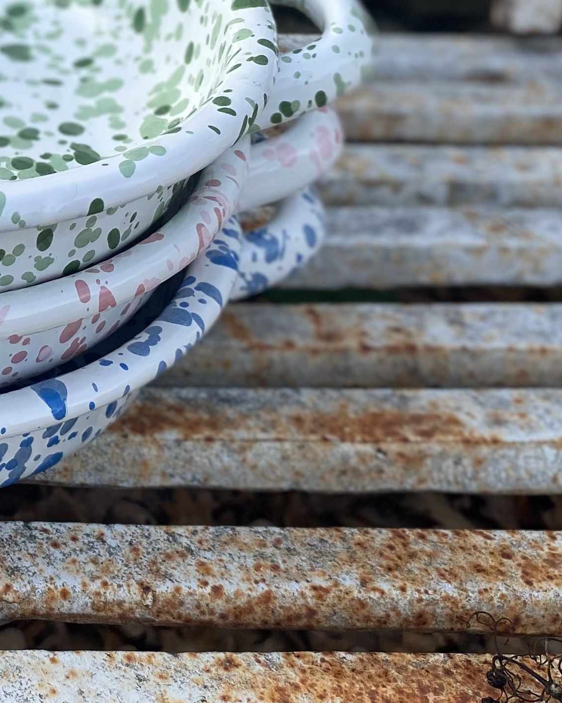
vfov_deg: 25.9
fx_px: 1497
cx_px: -168
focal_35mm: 72
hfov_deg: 19.6
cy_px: 135
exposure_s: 1/805
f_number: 1.8
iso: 32
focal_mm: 4.25
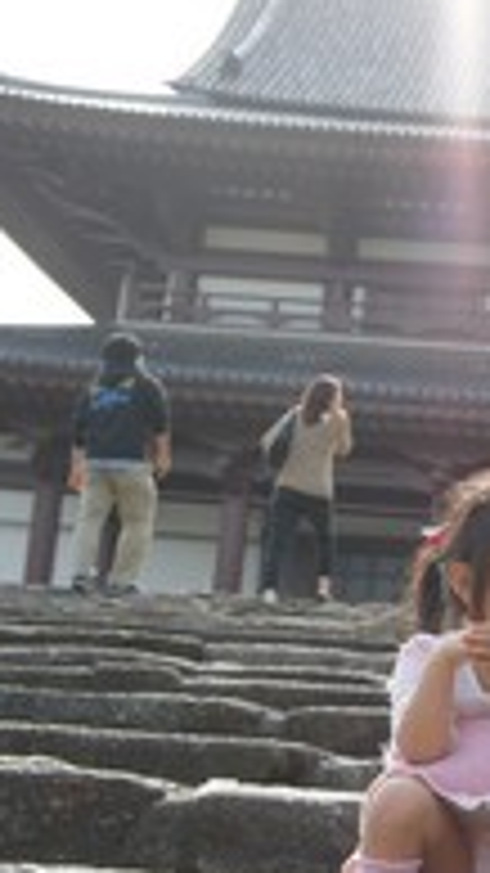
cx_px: 638
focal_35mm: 94
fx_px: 2175
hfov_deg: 12.5
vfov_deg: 22.6
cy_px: 513
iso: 200
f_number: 5.6
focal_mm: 29
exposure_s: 1/400
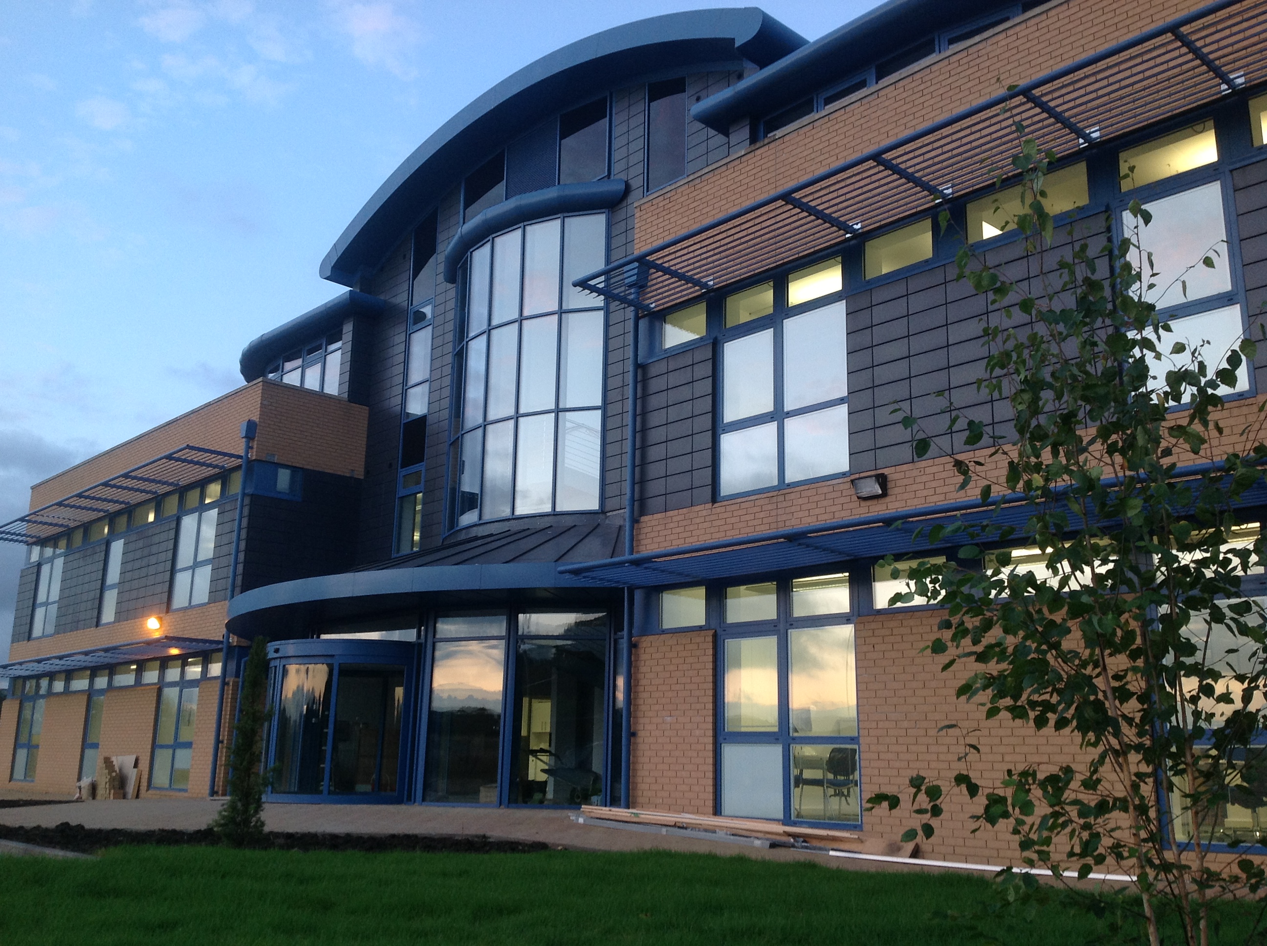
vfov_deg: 40.6
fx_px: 1279
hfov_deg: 52.7
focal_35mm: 35
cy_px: 473
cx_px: 634
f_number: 2.4
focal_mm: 4.28
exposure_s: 1/30
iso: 80
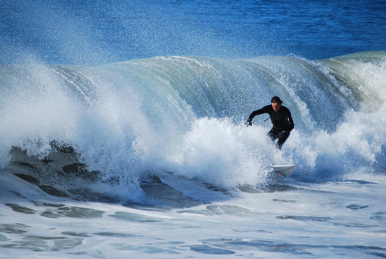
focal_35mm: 300
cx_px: 193
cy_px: 130
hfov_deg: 6.9
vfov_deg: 4.6
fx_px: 3223
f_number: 5.6
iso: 200
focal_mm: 200
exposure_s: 1/1250
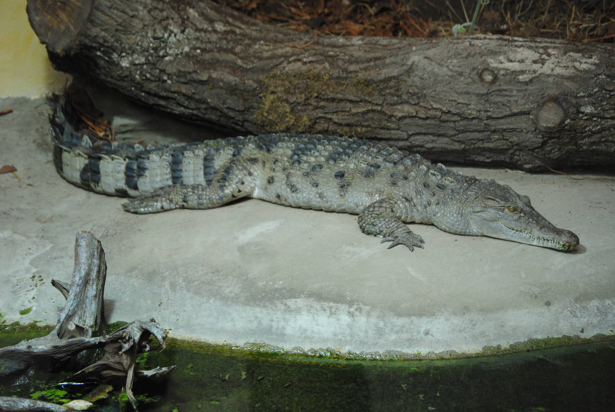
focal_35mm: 112
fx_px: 1924
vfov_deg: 12.2
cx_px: 308
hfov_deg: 18.2
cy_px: 206
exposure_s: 1/160
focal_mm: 75
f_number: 4.2
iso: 200
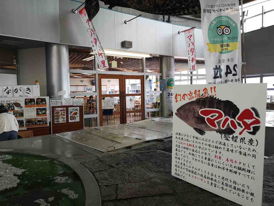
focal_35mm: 27
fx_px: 214
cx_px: 137
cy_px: 103
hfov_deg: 65.3
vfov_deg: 51.4
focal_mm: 3.95
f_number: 1.8
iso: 50
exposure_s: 1/130
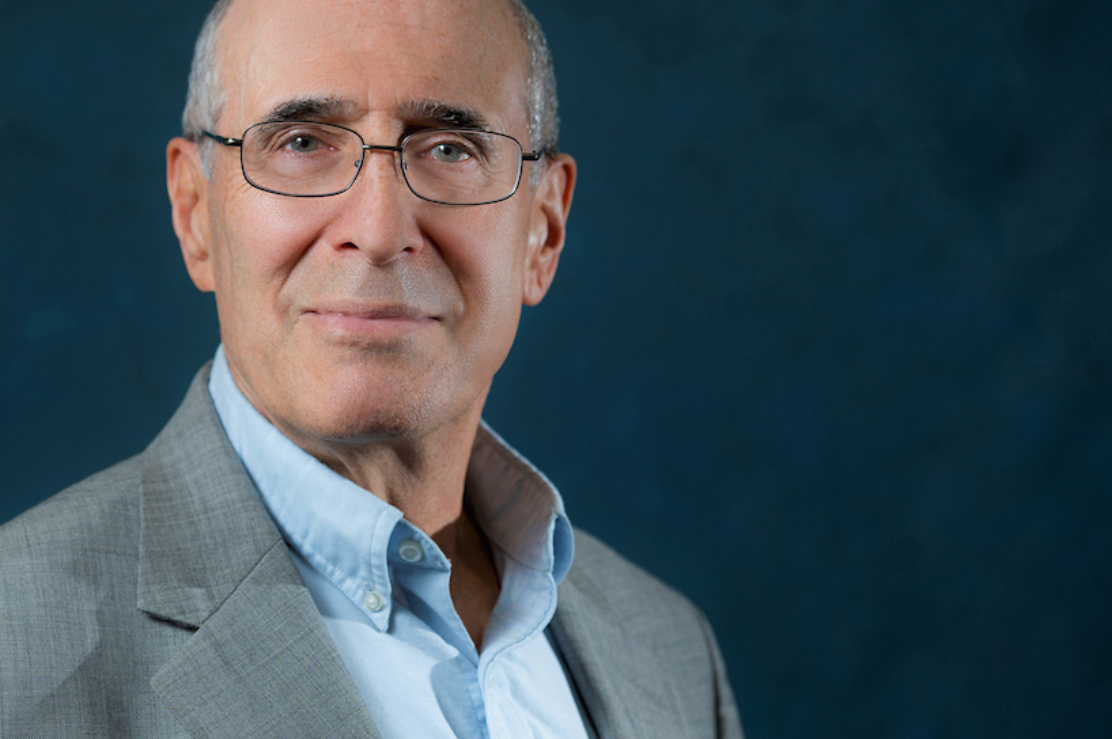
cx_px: 424
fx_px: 4753
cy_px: 338
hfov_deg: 13.3
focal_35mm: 154
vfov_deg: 8.9
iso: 160
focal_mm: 105
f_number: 4
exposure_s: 1/200
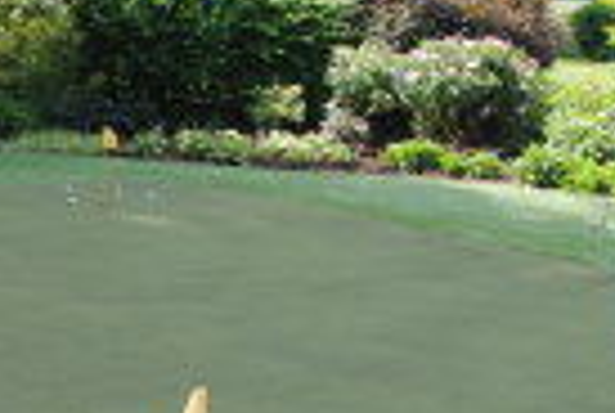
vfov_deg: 14.9
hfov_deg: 21.3
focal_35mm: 92
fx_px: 1575
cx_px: 4
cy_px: 276
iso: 100
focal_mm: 20
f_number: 5
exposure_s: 1/200
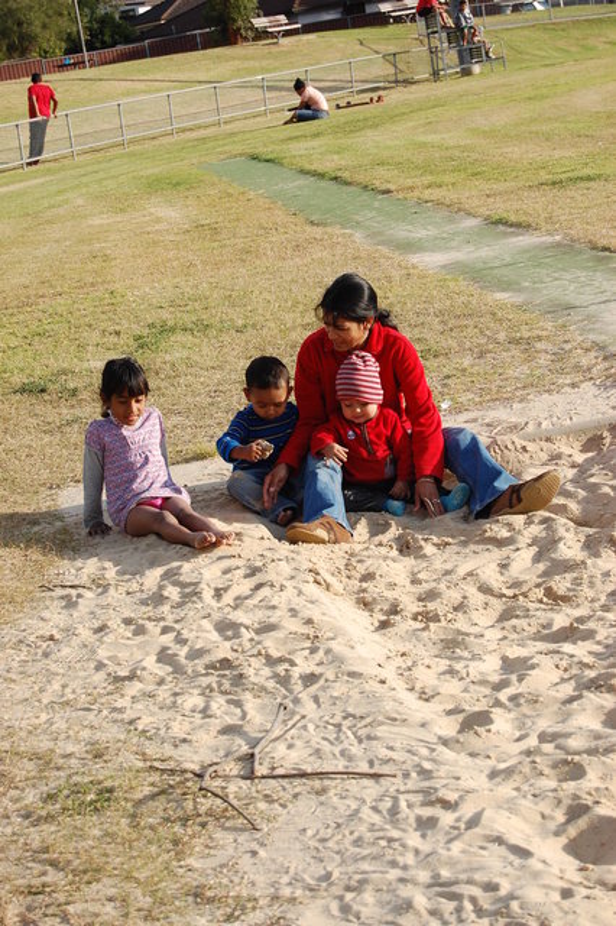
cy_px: 463
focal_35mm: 82
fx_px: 2120
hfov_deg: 16.5
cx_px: 308
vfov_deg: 24.6
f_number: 9
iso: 200
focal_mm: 55
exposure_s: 1/250
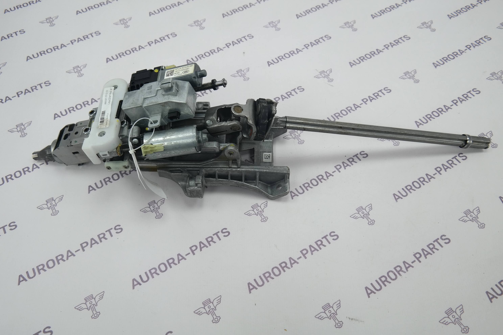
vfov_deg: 47.9
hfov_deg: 67.4
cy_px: 168
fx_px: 377
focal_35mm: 27
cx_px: 252
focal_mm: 18
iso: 100
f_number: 3.5
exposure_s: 1/80
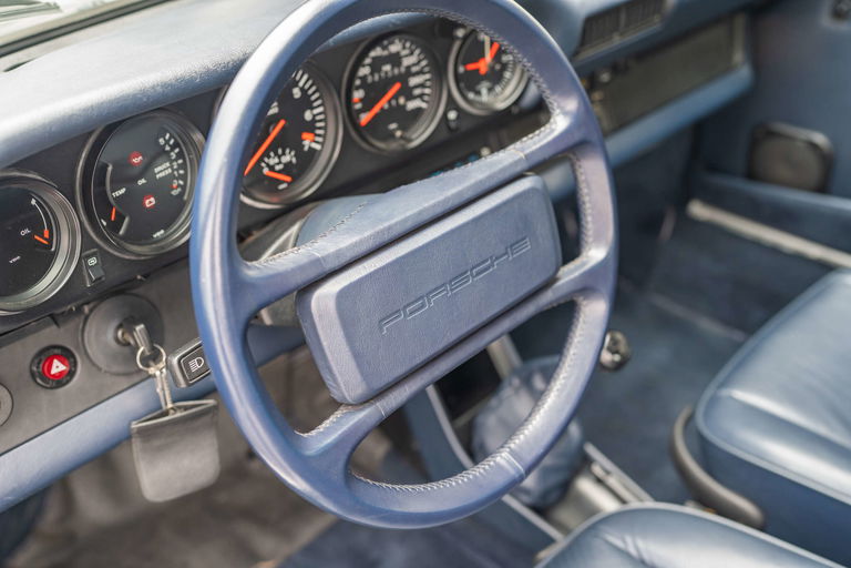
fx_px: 827
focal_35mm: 35
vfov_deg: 37.9
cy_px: 284
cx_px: 426
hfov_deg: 54.4
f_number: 2.8
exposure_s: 1/40
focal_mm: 35
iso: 640
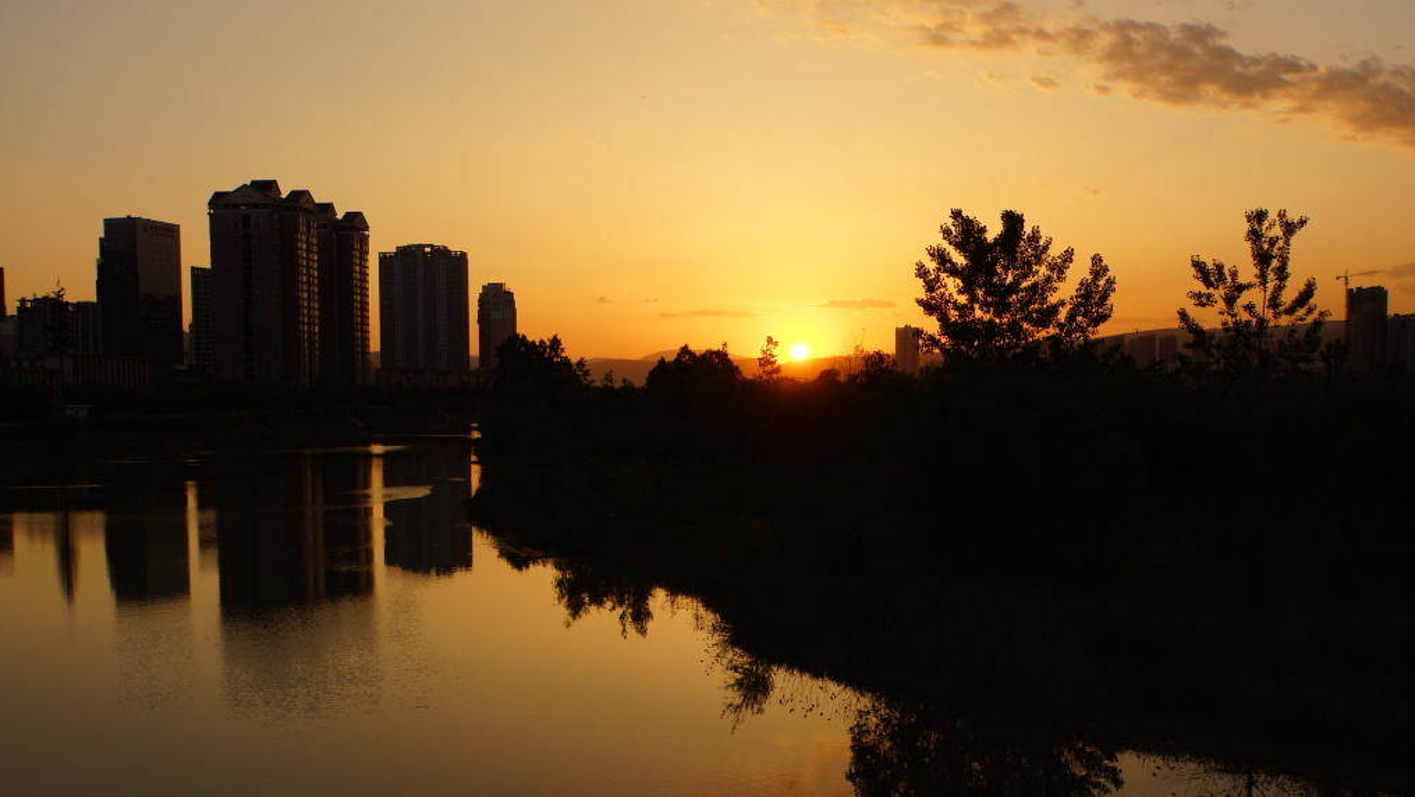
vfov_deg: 31.1
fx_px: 1426
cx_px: 706
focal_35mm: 38
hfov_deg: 52.8
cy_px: 472
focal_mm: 24
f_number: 6.3
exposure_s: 1/160
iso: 100
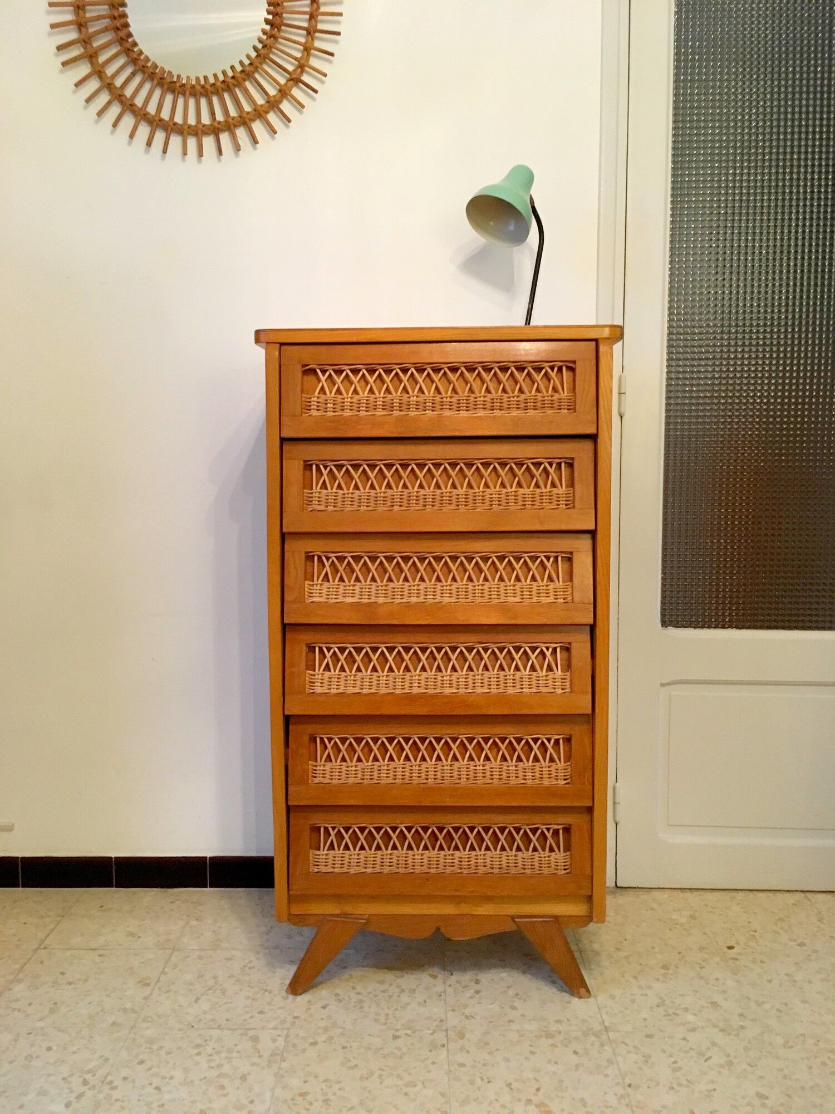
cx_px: 418
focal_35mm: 29
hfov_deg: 48.2
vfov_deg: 61.7
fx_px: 933
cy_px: 557
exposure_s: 1/20
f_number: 2.2
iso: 200
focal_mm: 4.15
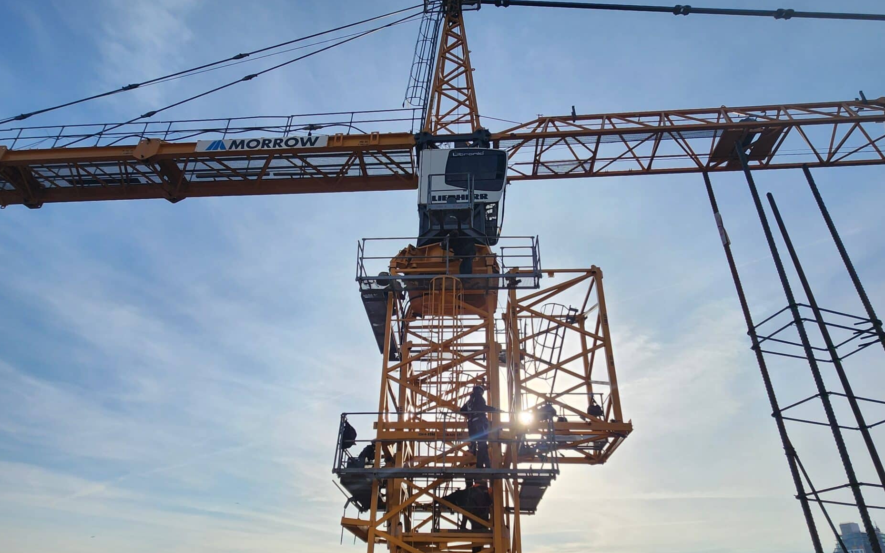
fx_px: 458
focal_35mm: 19
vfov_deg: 60.6
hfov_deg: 88.0
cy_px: 372
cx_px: 435
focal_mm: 2.2
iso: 50
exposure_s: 1/3647
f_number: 2.2
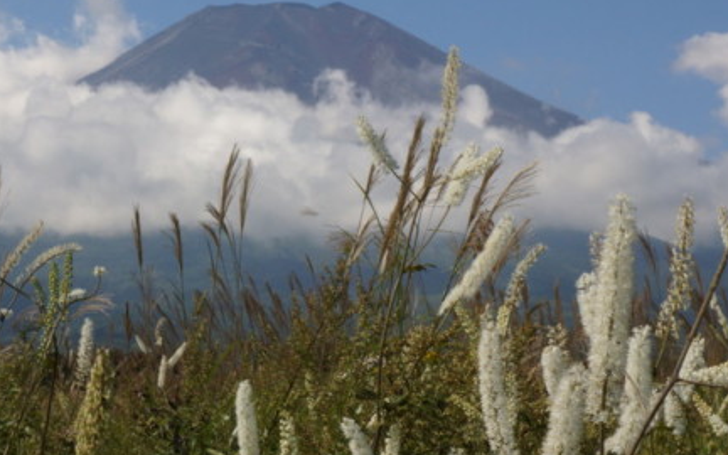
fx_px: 1963
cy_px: 236
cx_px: 265
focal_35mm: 99
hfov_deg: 21.0
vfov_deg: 13.2
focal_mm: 35
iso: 200
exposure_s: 1/100
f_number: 22
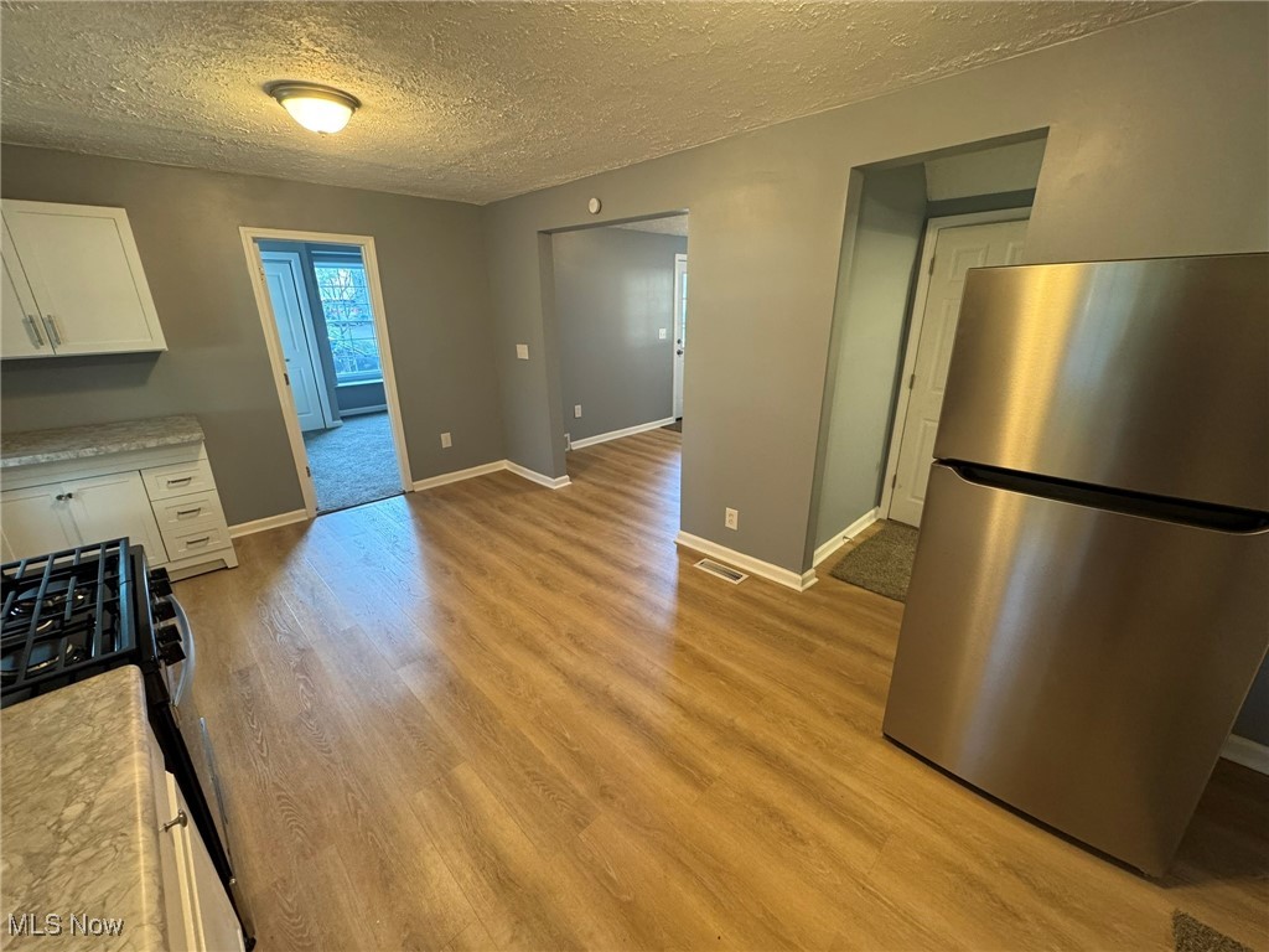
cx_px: 634
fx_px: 513
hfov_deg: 102.1
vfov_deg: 85.7
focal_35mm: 14
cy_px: 476
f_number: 2.2
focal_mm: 2.22
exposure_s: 1/48
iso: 250
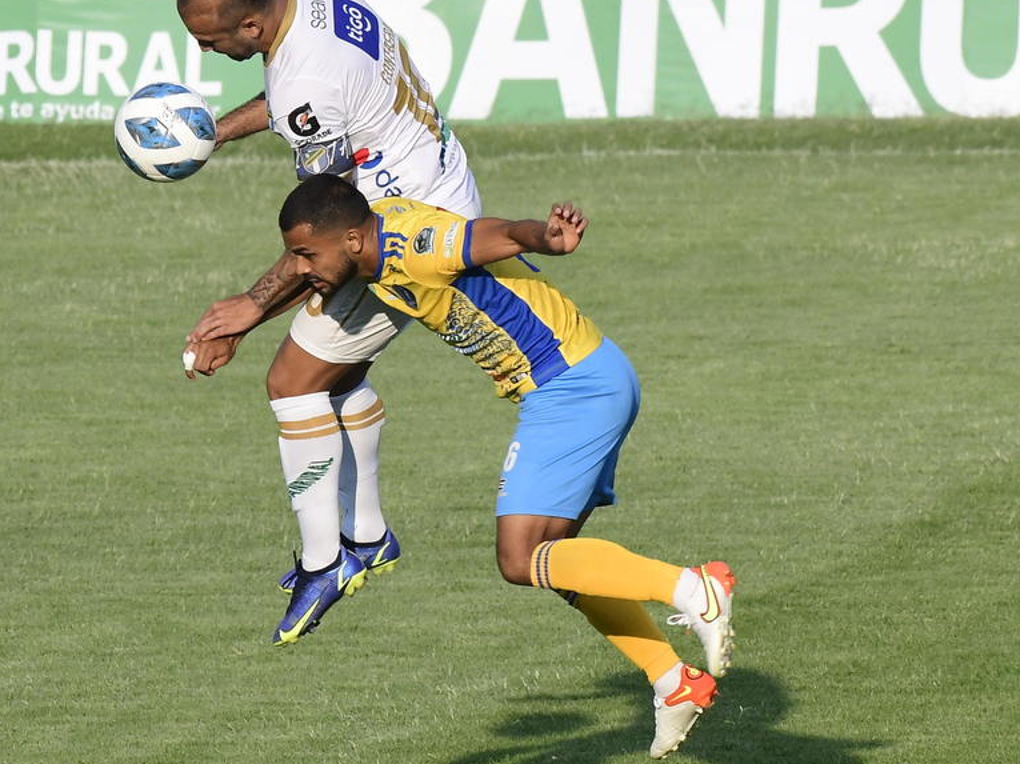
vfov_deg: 2.8
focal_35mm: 532
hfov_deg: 3.7
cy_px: 359
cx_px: 475
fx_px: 15669
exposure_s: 1/2000
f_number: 9
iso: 1000
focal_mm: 300
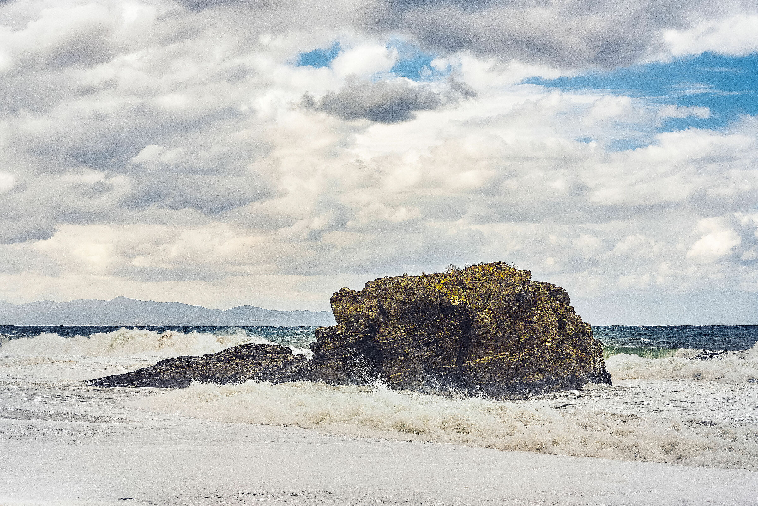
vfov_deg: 25.5
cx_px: 379
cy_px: 253
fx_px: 1116
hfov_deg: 37.5
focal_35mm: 53
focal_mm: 35
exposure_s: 1/250
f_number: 16
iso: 200
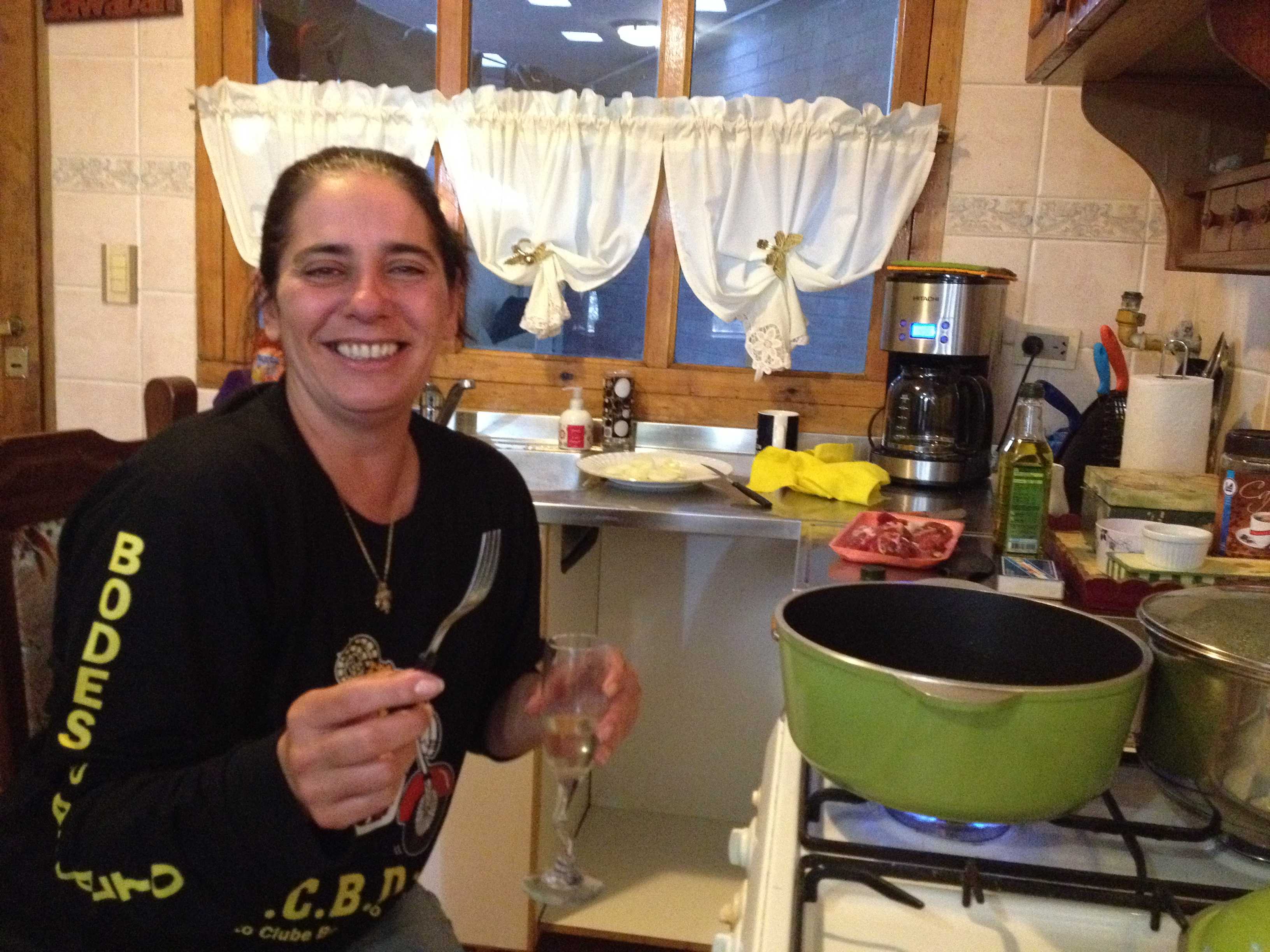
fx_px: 1284
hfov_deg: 52.6
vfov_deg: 40.7
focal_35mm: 35
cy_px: 476
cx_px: 635
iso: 640
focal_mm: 4.28
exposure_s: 1/15
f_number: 2.4
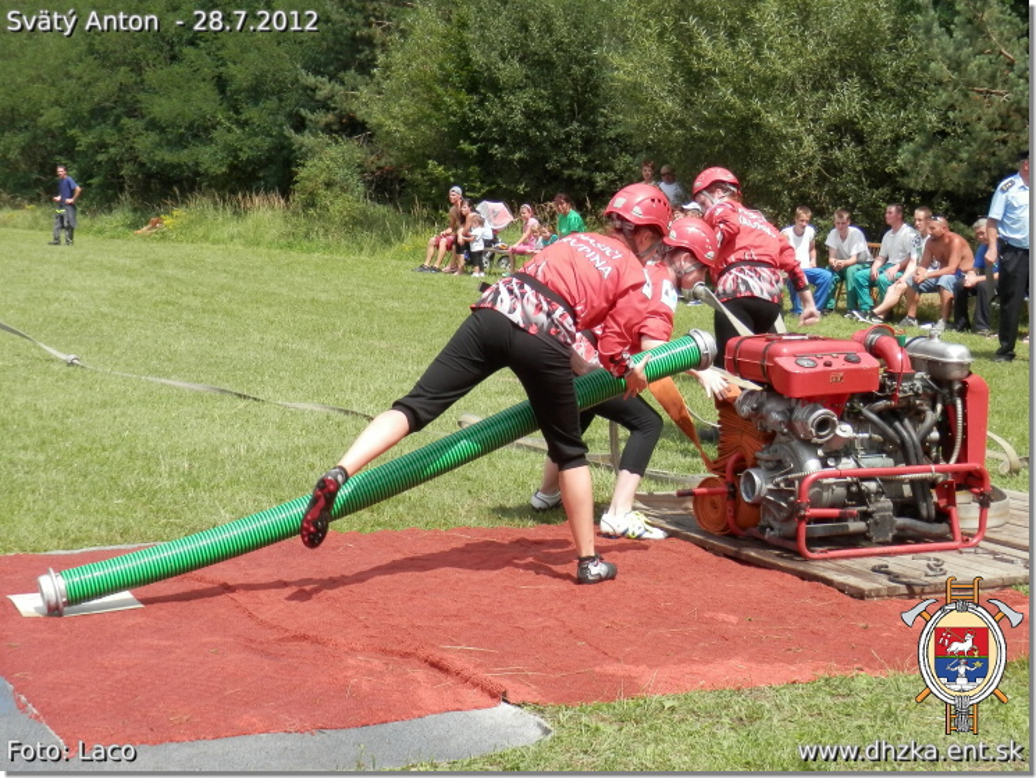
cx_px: 518
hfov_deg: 35.5
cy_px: 389
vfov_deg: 27.1
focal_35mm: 54
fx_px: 1617
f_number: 4.1
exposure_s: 1/400
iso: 80
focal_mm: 9.8
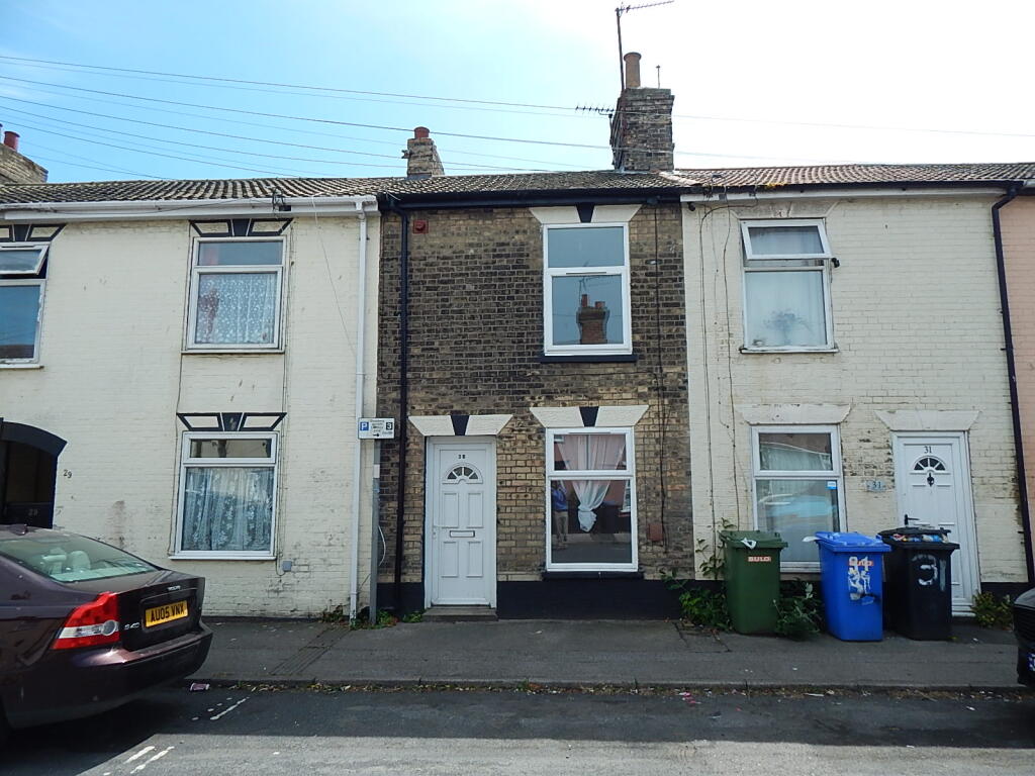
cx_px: 518
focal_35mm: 22
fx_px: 658
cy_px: 388
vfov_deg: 61.1
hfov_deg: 76.4
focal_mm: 4
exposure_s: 1/1250
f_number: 3
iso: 125
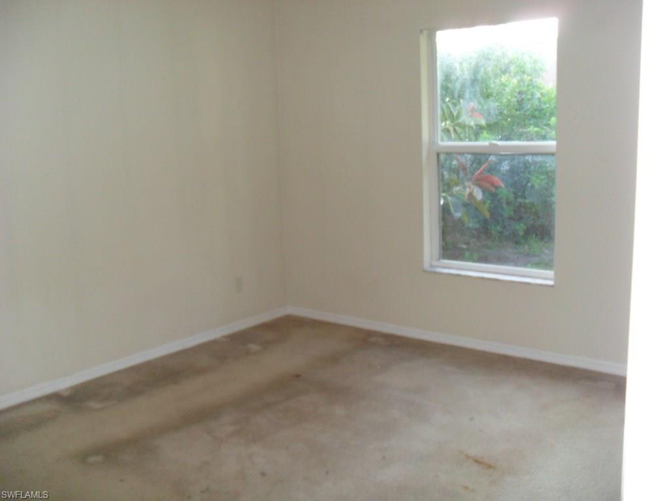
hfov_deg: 52.6
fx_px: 676
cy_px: 250
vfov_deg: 40.7
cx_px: 334
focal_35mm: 35
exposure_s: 1/45
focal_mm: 6.3
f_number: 3
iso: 200
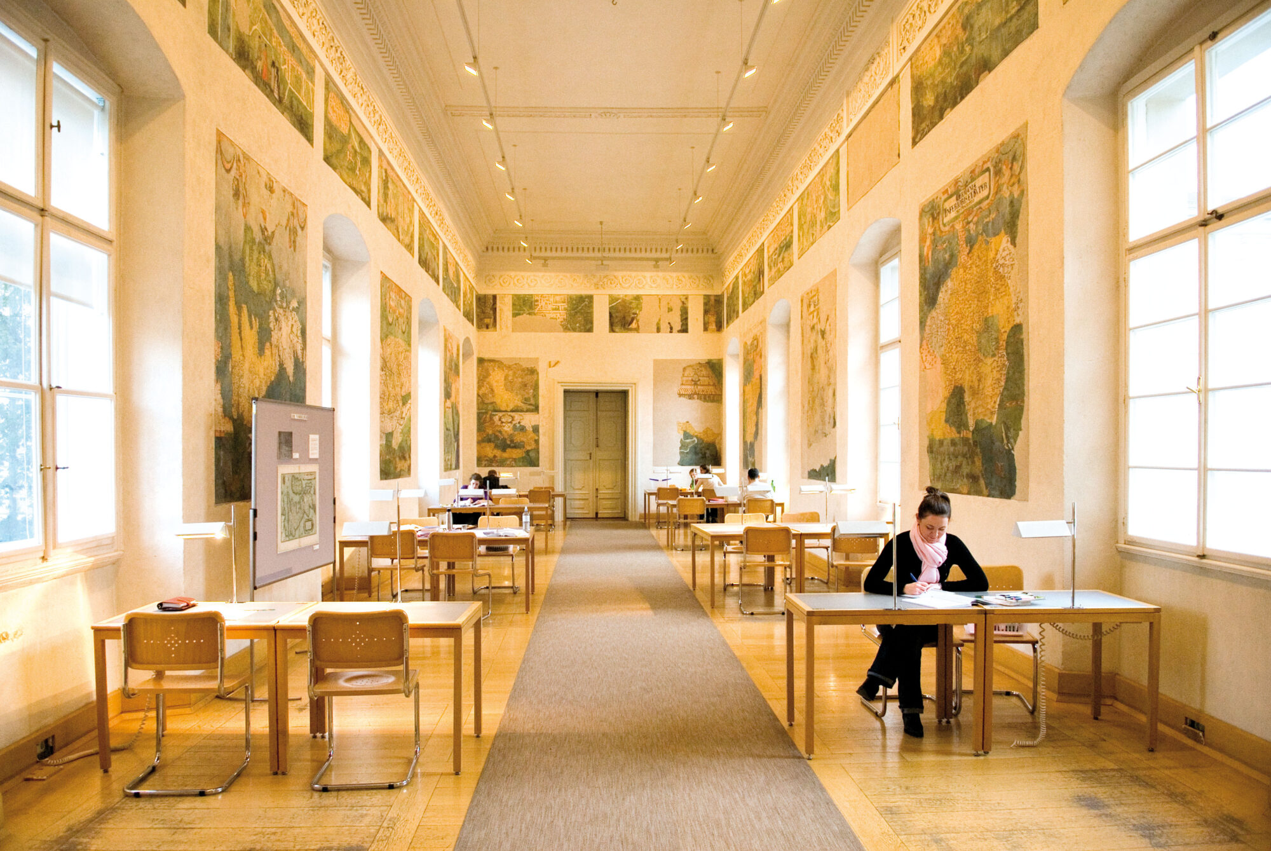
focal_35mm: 26
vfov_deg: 50.5
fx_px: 901
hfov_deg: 70.4
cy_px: 426
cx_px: 636
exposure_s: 1/90
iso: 200
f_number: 2.8
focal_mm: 17
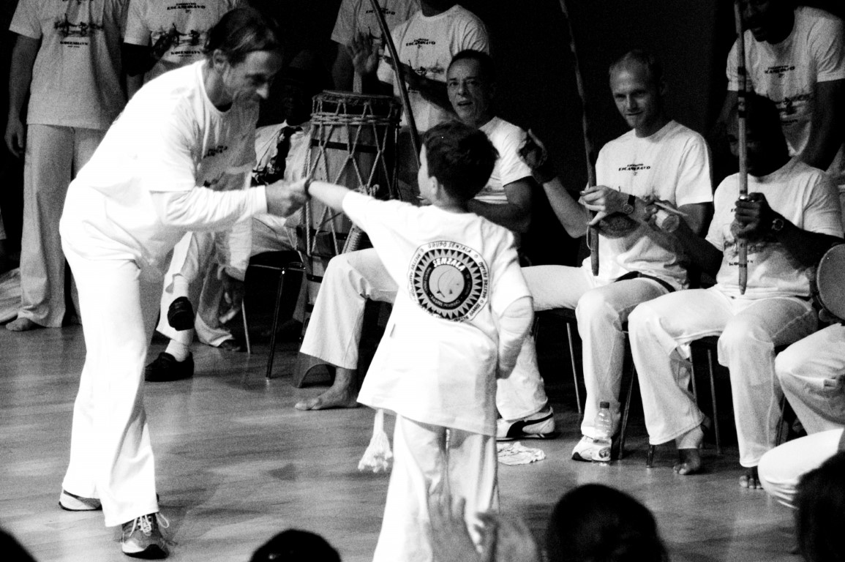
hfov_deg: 19.5
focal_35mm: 105
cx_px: 422
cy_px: 281
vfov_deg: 13.0
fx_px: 2462
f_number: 4
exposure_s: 1/100
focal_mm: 70
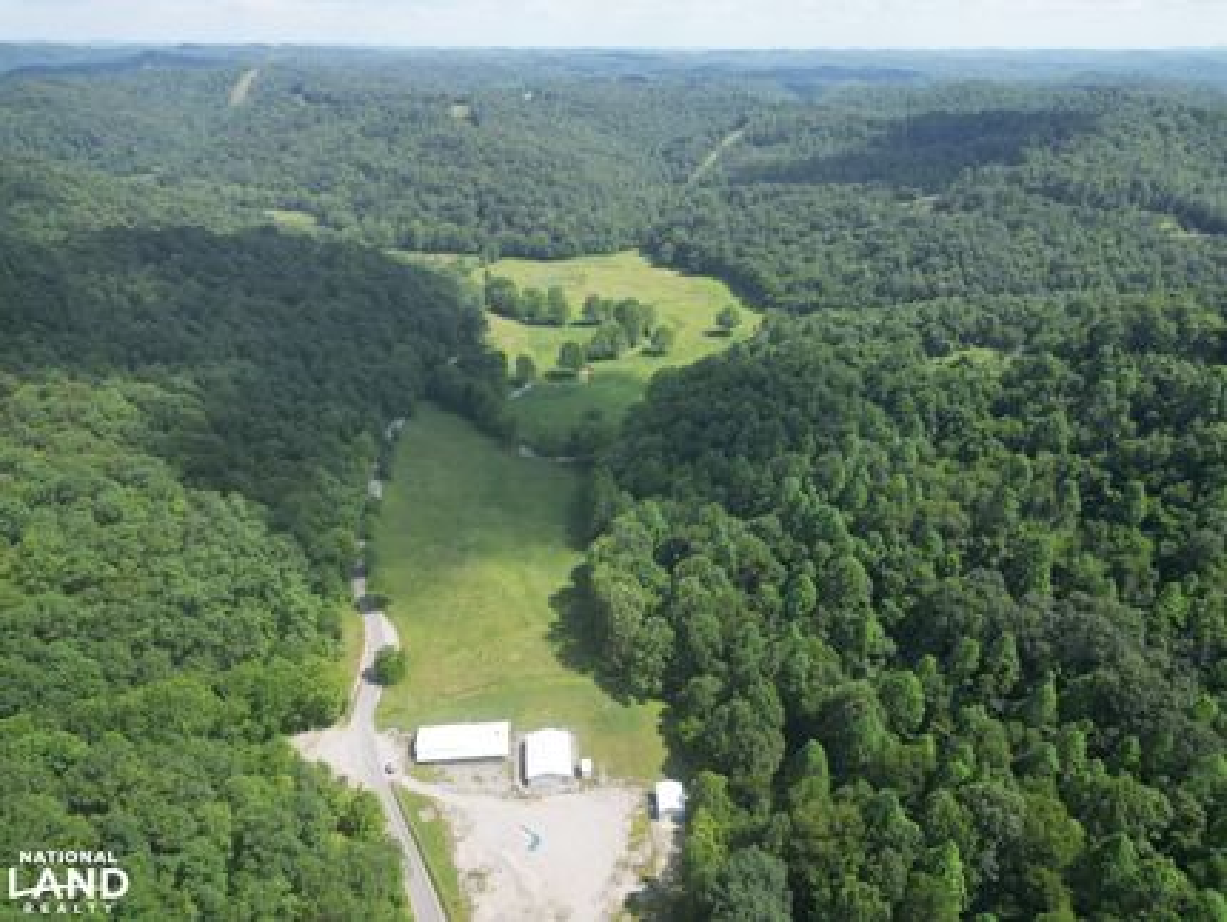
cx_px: 614
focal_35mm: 24
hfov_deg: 71.6
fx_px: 851
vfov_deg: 56.9
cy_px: 461
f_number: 1.7
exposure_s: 1/2000
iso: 200
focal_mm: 6.72
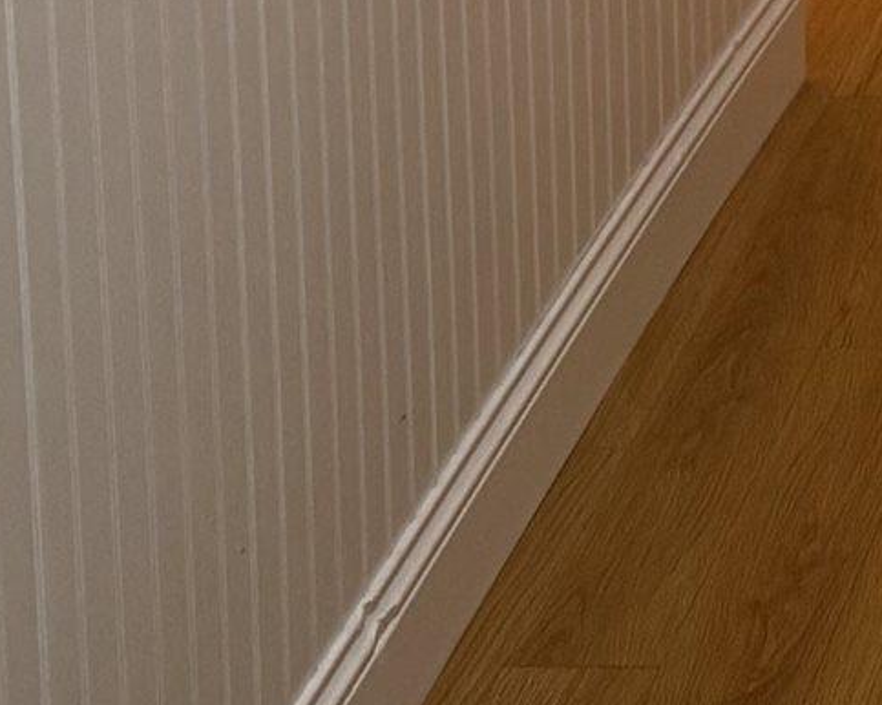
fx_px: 3888
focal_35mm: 149
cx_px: 1558
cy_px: -1034
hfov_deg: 12.0
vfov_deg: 9.2
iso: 160
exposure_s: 1/60
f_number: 1.78
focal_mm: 6.76
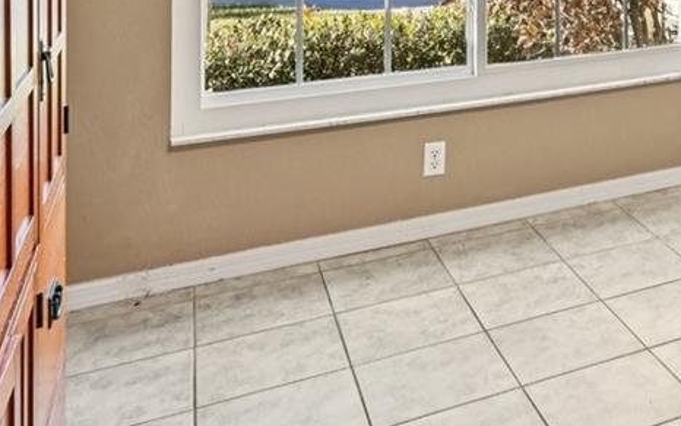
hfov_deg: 34.1
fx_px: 909
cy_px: -139
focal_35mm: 49
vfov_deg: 23.1
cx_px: 794
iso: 400
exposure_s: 1/50
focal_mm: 14
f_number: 8
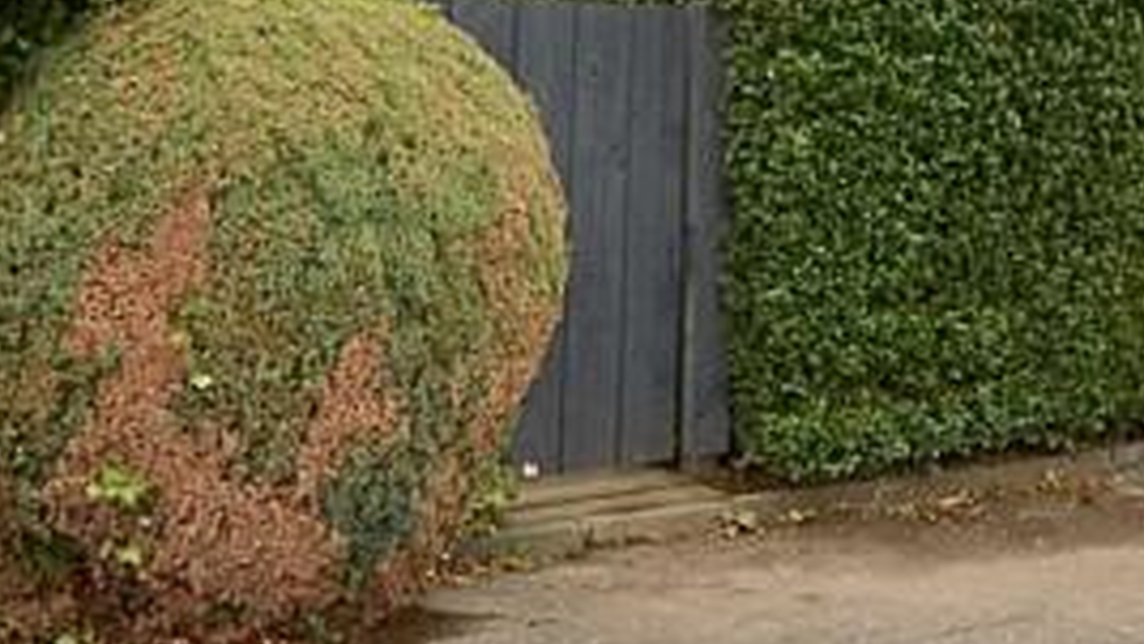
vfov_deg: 19.5
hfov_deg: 32.7
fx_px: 1821
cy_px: -6
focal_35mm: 60
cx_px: 1076
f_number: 6.3
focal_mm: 10
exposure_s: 1/160
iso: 100
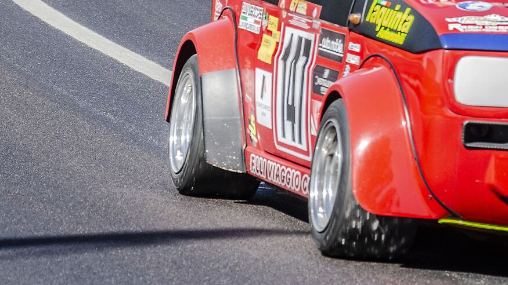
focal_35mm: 451
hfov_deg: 4.8
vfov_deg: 2.7
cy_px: -6
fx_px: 6080
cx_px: 492
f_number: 5.6
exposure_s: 1/800
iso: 320
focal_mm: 105
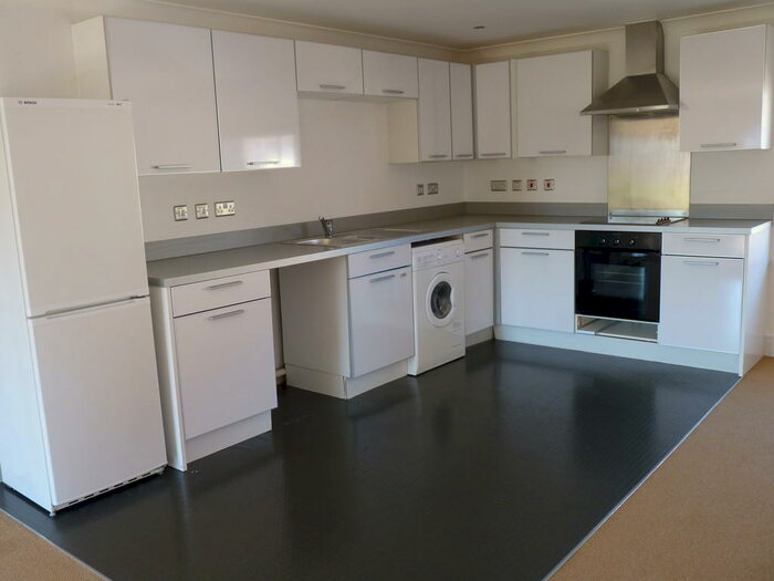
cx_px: 387
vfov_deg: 44.2
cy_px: 290
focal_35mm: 32
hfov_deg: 56.8
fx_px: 716
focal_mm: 5.8
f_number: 3
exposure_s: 1/30
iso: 125
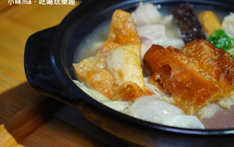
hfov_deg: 30.2
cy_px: 69
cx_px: 117
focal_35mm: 68
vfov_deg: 19.2
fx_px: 434
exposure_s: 1/80
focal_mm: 66
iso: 640
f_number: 5.6
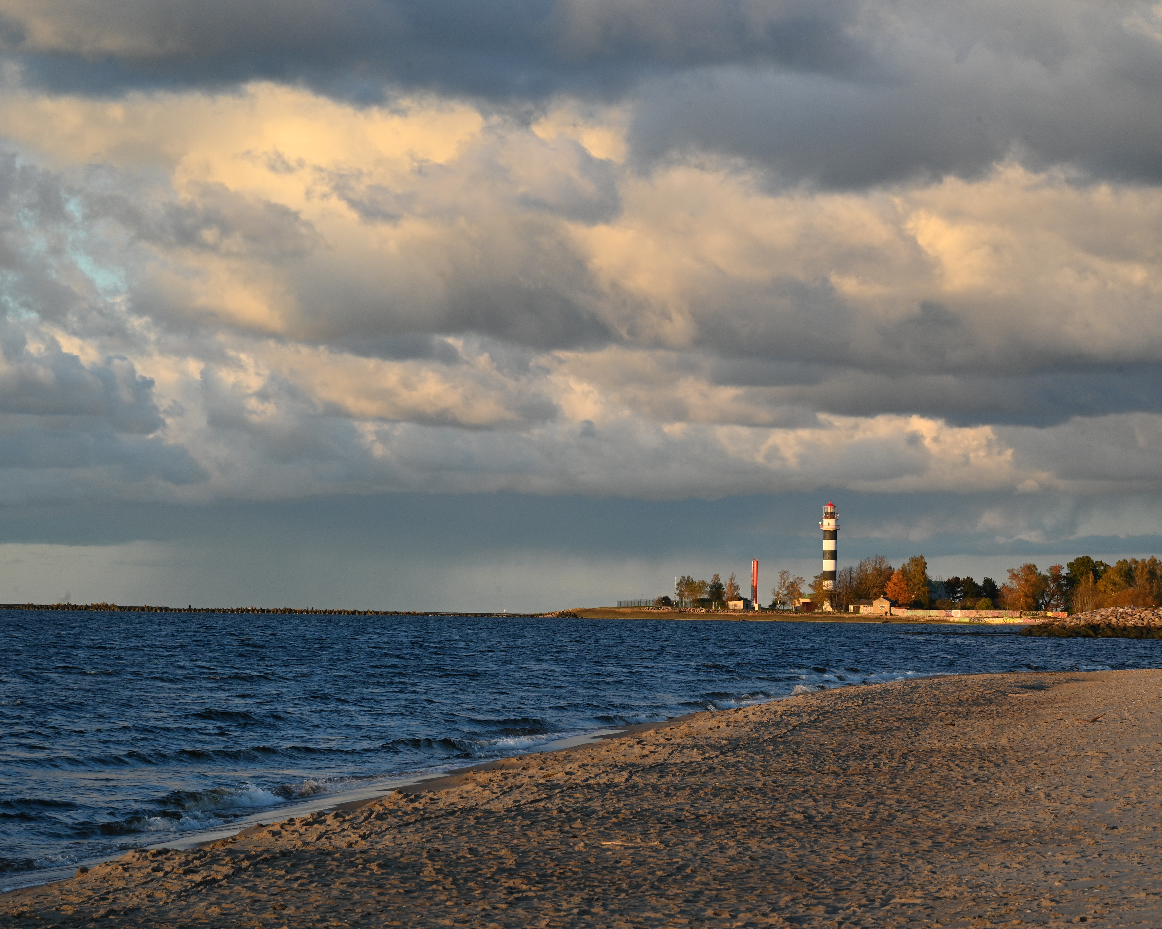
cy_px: 464
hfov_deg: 14.2
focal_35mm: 136
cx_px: 606
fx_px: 4677
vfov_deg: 11.4
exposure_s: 1/100
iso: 500
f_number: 16
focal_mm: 120
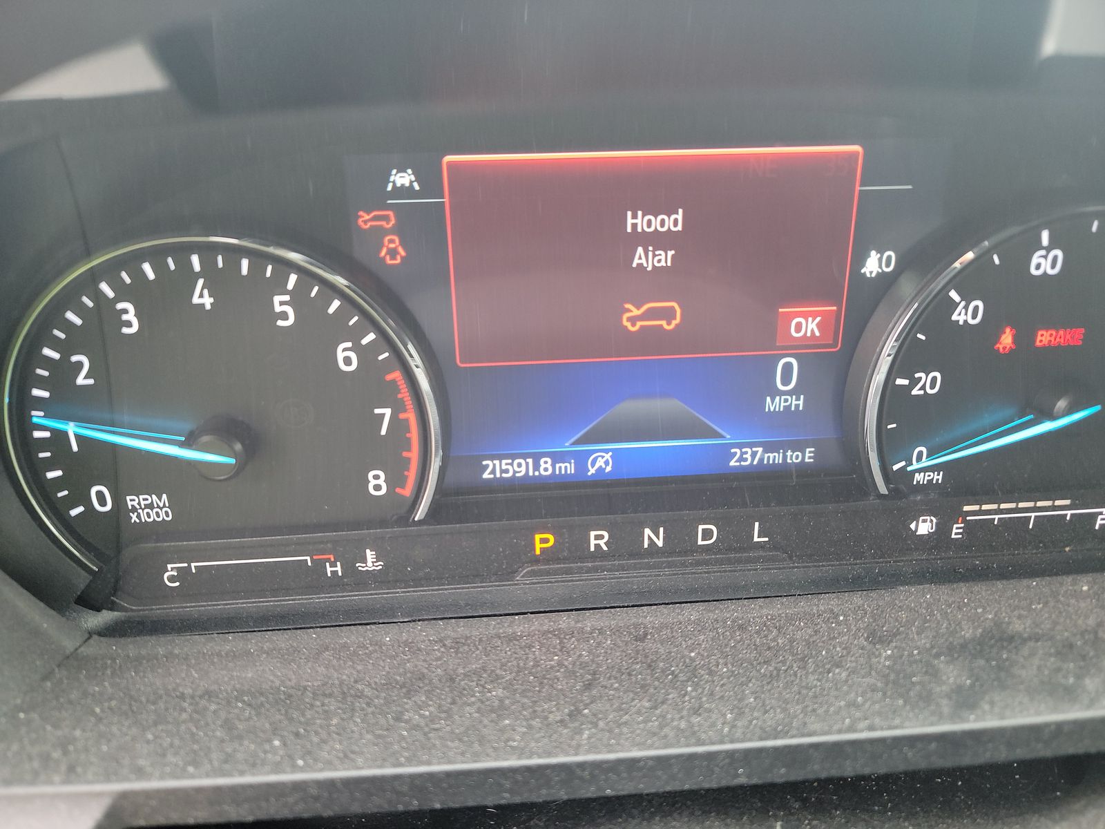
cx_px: 552
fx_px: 766
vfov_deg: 56.8
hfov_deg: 71.6
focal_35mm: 24
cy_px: 414
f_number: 1.8
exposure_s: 1/59
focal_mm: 6.7
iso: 395
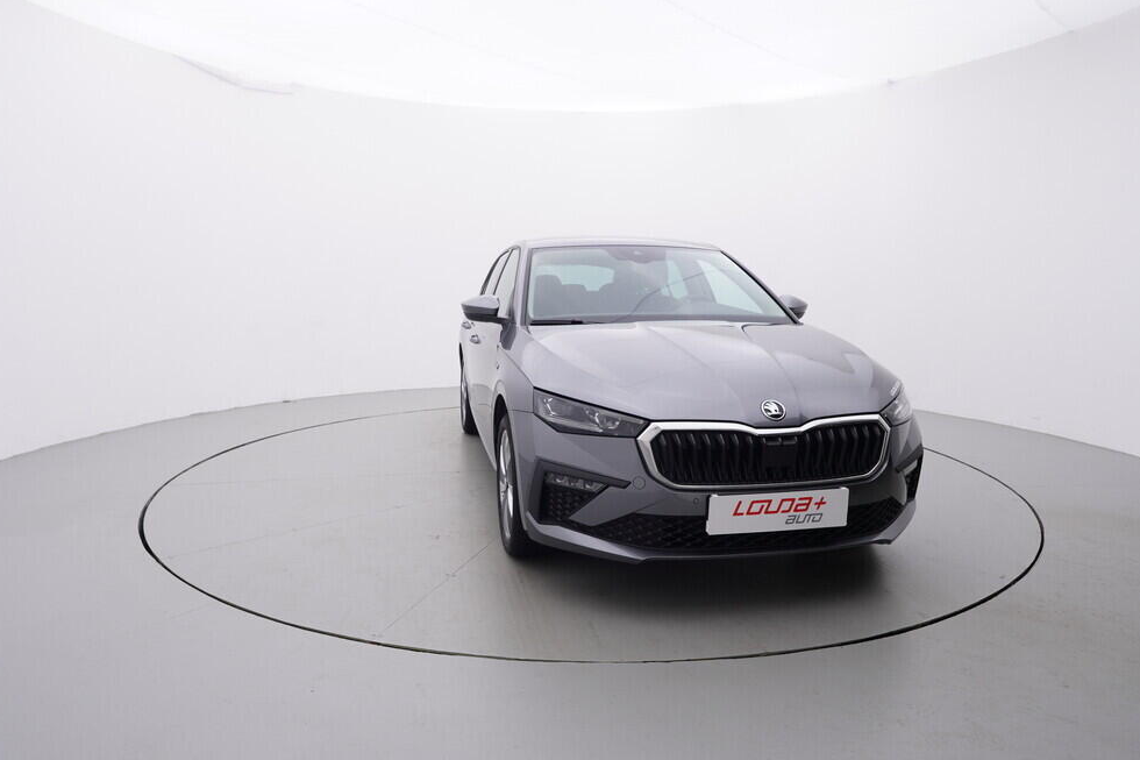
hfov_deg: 74.9
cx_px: 562
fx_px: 745
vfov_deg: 54.0
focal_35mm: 24
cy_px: 395
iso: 200
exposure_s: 1/80
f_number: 5
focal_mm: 15
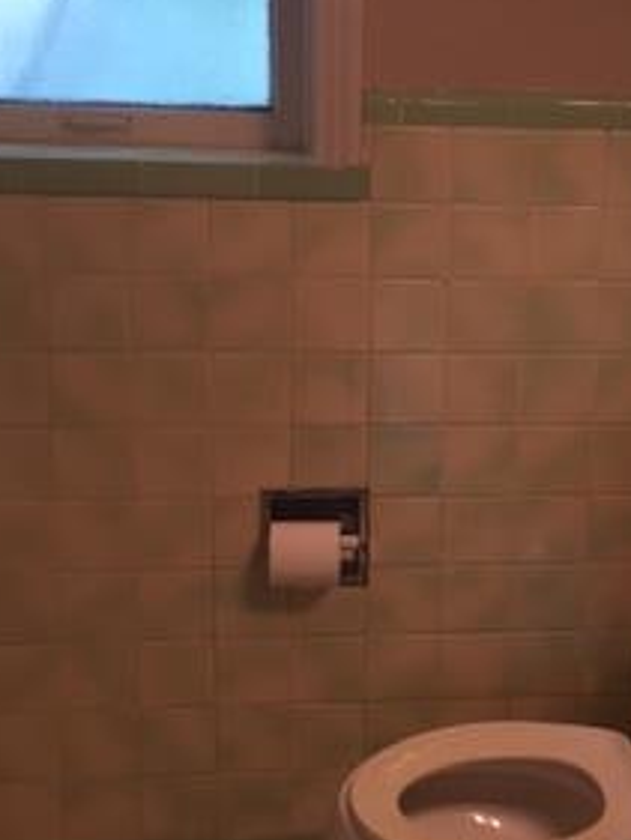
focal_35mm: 66
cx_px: 574
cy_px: 362
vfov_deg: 29.3
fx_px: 1603
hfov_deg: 21.7
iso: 80
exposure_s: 1/30
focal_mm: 4.15
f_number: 2.2
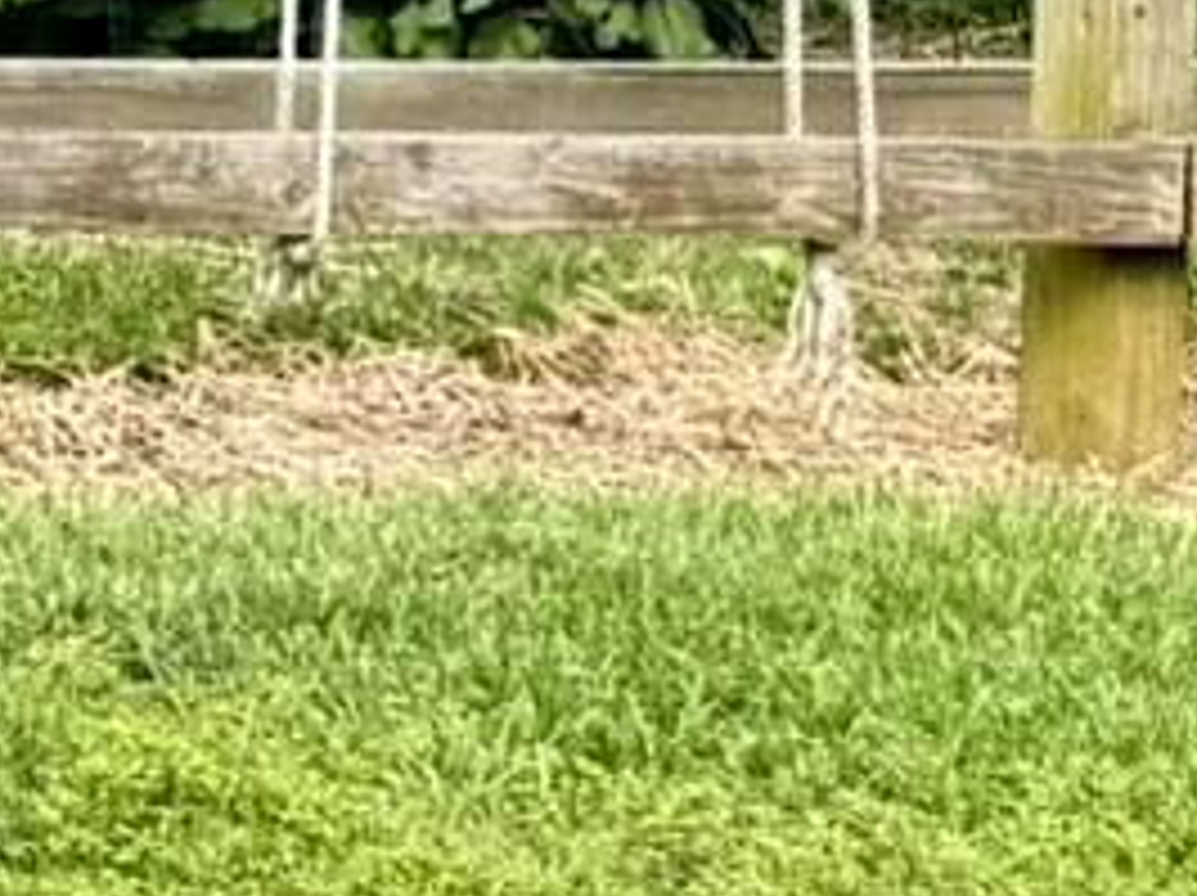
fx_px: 6391
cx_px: -3060
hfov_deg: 8.1
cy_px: -702
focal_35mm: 185
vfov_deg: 7.8
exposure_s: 1/1042
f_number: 1.78
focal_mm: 6.76
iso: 80
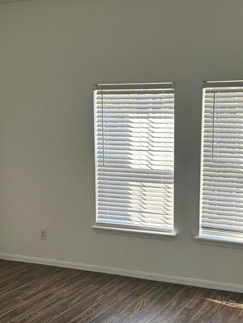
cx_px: 166
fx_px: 487
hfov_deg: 27.8
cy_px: 196
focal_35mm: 52
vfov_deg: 36.7
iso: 40
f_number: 1.5
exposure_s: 1/241
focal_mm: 5.7
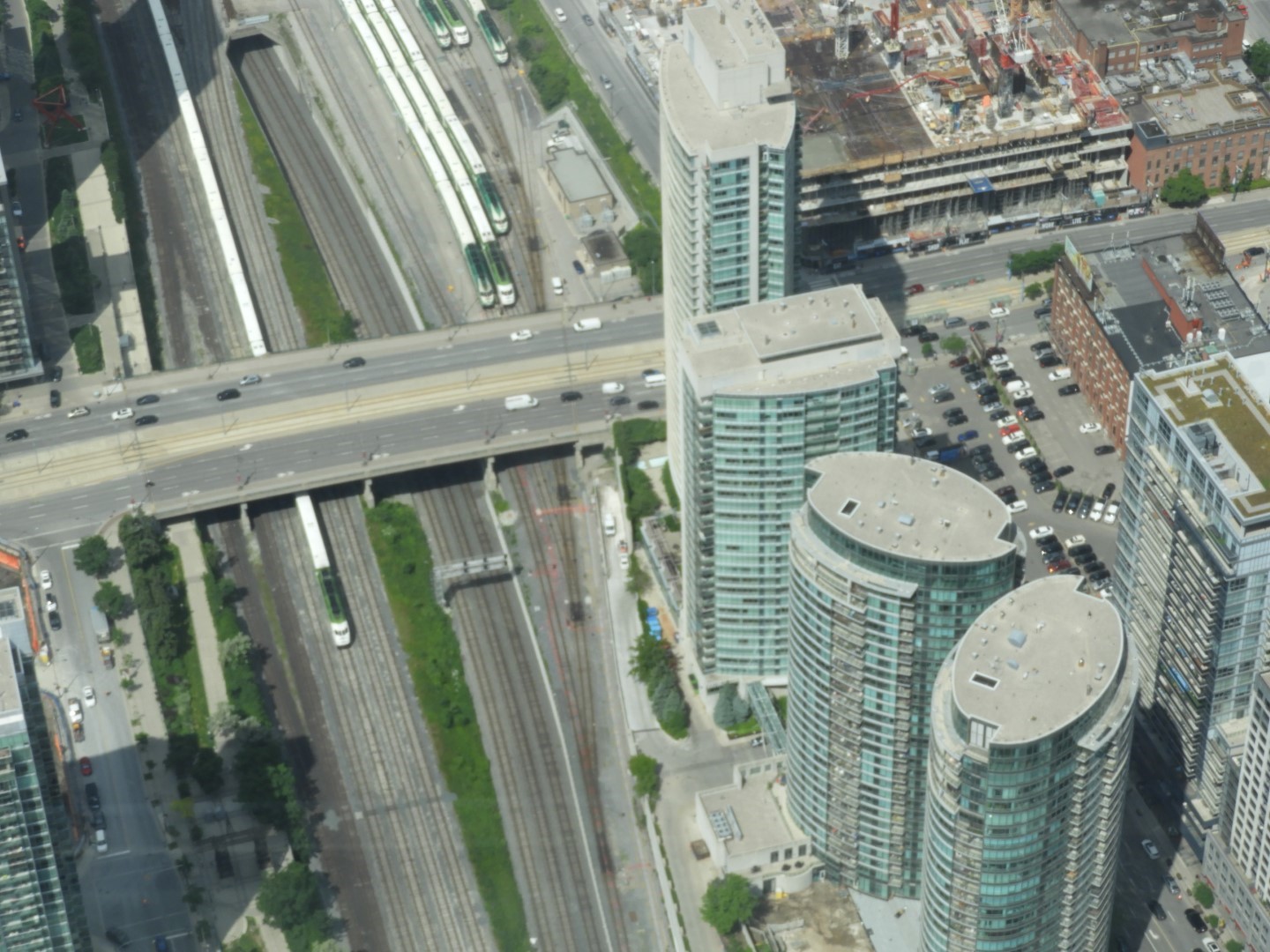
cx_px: 635
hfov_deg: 23.0
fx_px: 3119
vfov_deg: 17.4
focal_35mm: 85
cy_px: 476
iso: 100
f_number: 4.5
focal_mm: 15.2
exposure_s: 1/800
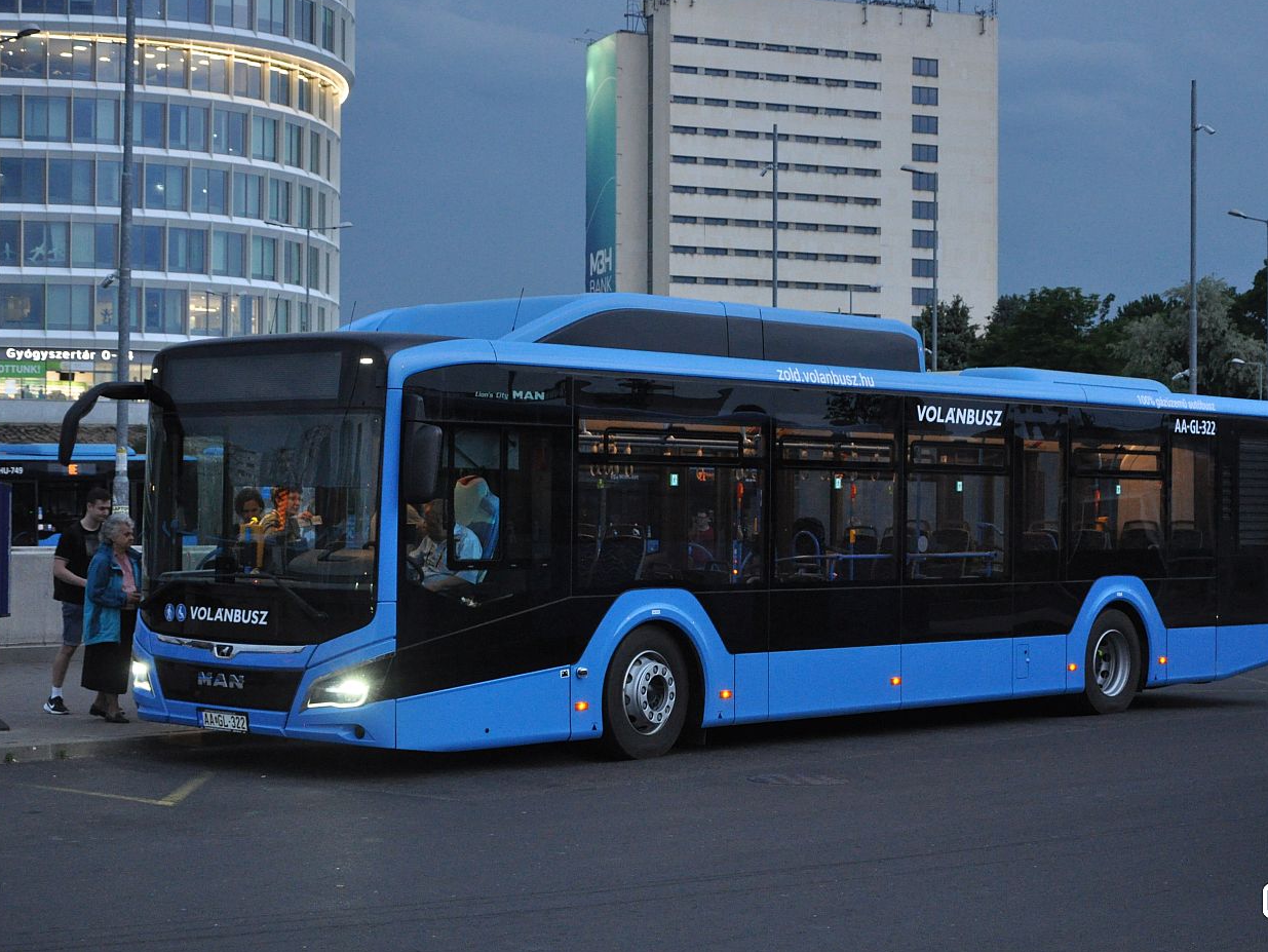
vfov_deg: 22.3
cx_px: 667
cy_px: 471
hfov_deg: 29.4
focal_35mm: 66
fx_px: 2418
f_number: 4.5
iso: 1600
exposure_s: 1/100
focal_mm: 40
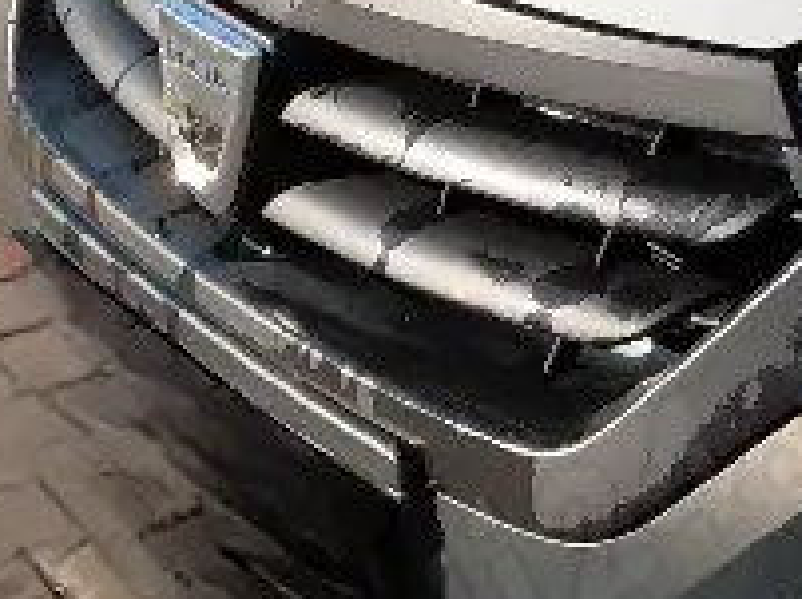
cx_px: 1830
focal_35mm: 124
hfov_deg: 12.8
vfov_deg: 11.2
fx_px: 2869
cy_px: -413
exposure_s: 1/2500
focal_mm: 4.69
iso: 50
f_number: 1.8
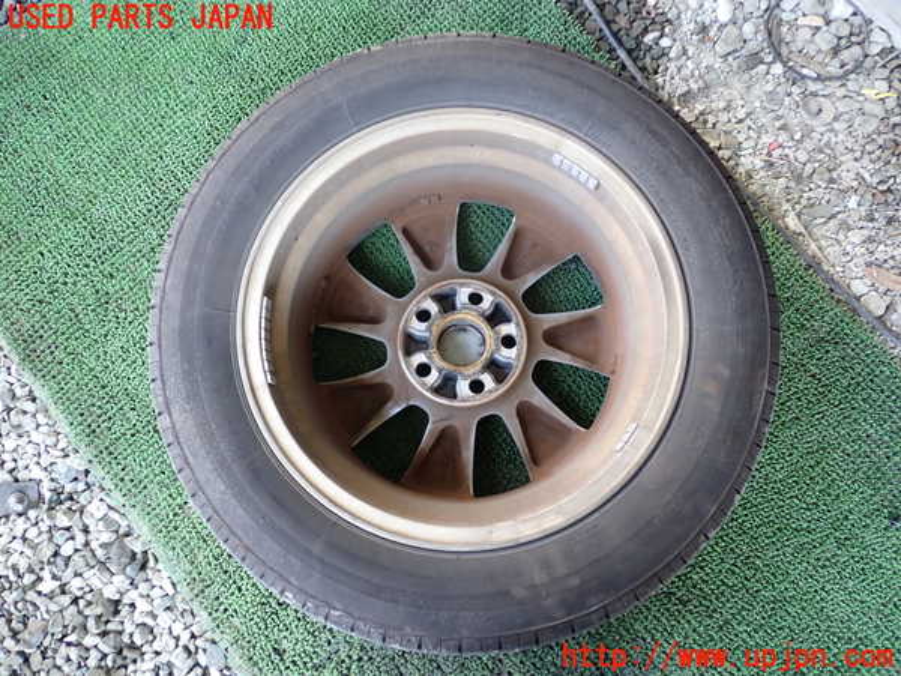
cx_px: 450
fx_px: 781
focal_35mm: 30
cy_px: 338
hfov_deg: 60.0
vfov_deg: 46.8
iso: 200
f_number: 2.3
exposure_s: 1/50
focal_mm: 5.4
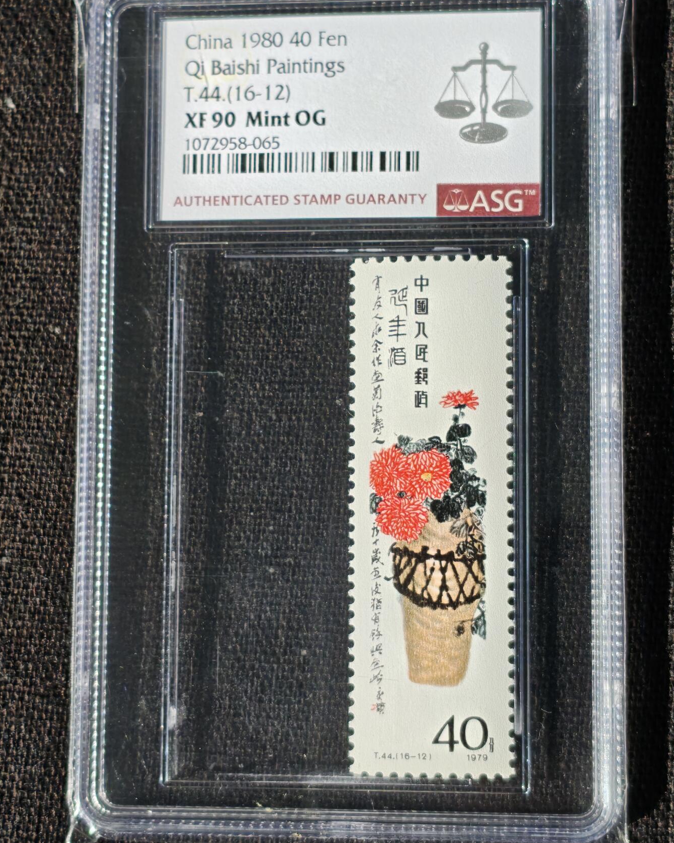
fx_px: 1945
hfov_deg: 19.7
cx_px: 340
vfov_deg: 24.4
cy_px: 393
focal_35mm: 78
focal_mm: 4.94
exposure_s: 1/2087
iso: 50
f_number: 1.5
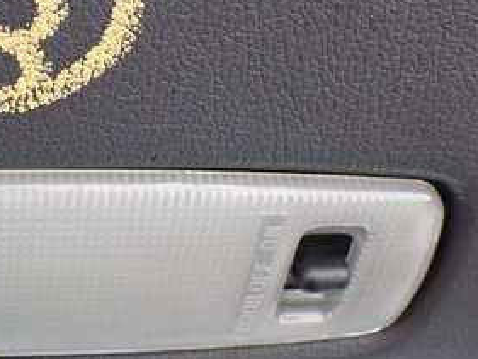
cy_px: 153
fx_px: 884
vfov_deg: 22.9
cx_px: 53
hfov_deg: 29.1
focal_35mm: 64
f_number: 2.3
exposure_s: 1/125
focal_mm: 5.4
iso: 320
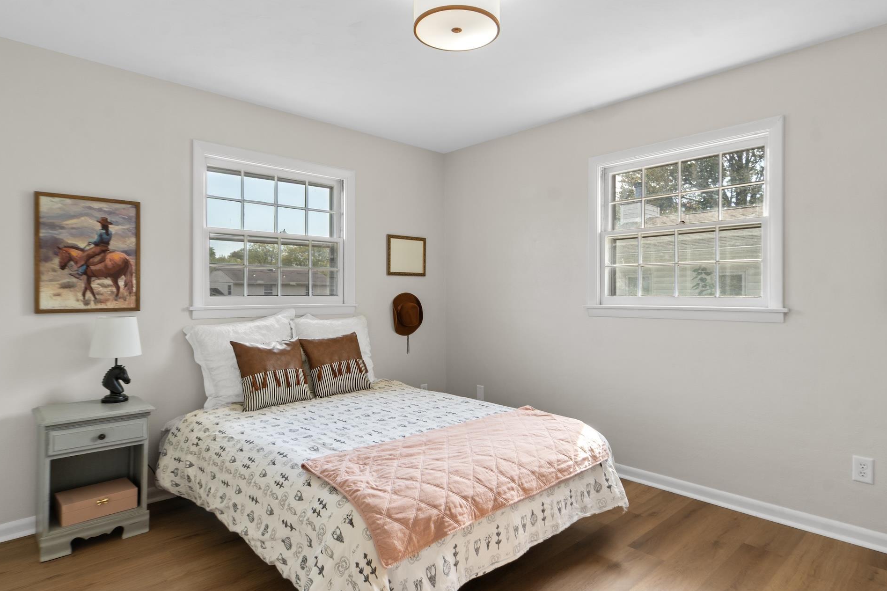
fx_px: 468
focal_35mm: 19
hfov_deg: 86.9
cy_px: 294
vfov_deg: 64.5
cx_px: 447
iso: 160
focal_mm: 12
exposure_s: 1/5
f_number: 10
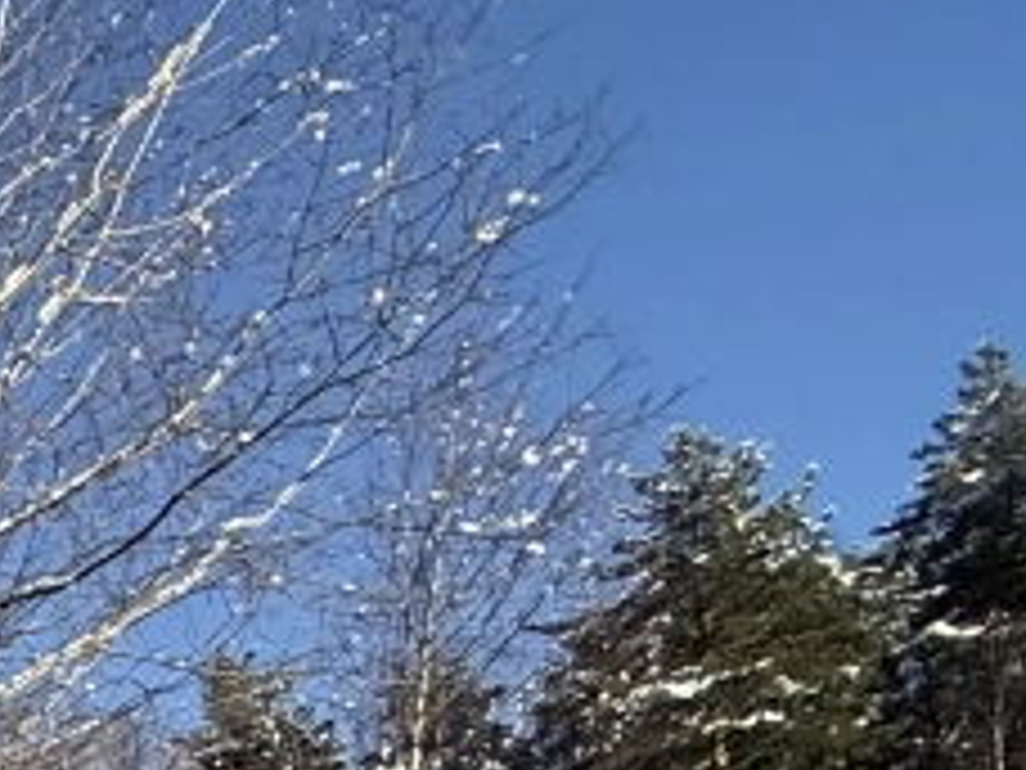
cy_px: 1637
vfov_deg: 14.8
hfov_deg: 14.4
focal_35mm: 77
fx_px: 2282
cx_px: -1530
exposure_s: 1/1050
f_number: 2.2
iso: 50
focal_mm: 2.22
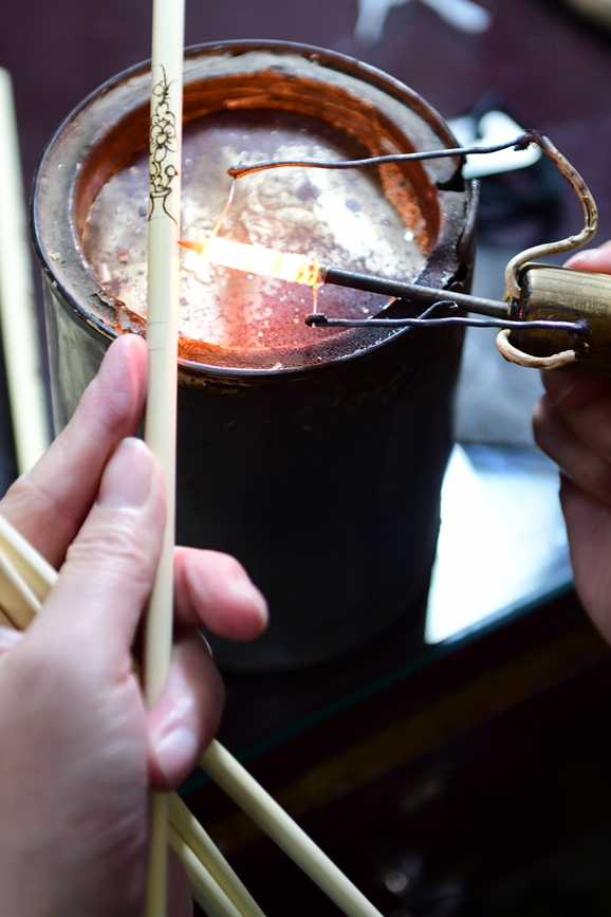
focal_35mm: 105
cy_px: 458
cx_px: 306
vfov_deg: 19.5
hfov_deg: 13.0
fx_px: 2673
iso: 800
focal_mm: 70
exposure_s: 1/80
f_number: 2.8
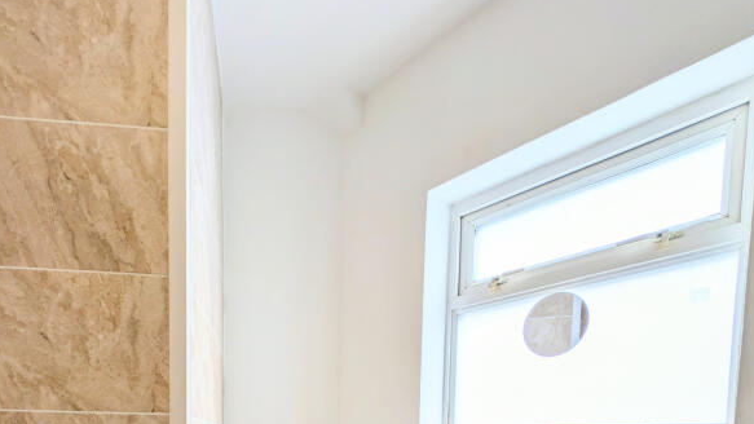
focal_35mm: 23
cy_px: 482
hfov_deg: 77.9
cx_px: 307
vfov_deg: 39.2
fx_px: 460
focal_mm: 2.23
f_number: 1.95
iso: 42
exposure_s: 1/200
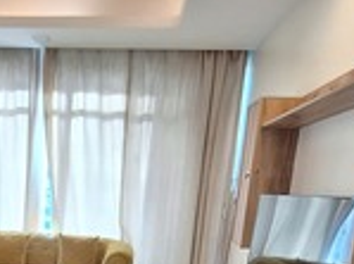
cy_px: 268
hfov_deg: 44.1
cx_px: 58
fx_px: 408
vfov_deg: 32.7
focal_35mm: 40
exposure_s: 1/30
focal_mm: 1.74
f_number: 2.2
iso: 160
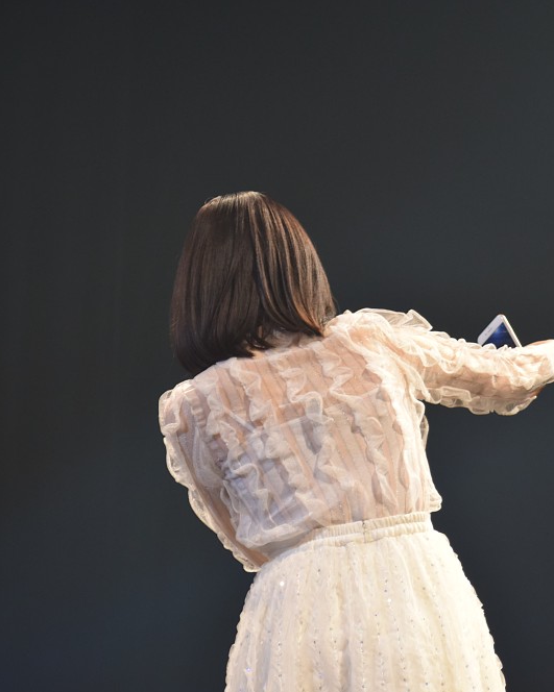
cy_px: 346
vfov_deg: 9.1
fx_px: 4346
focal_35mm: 212
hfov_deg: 7.3
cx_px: 451
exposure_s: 1/160
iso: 800
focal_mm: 100
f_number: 4.8
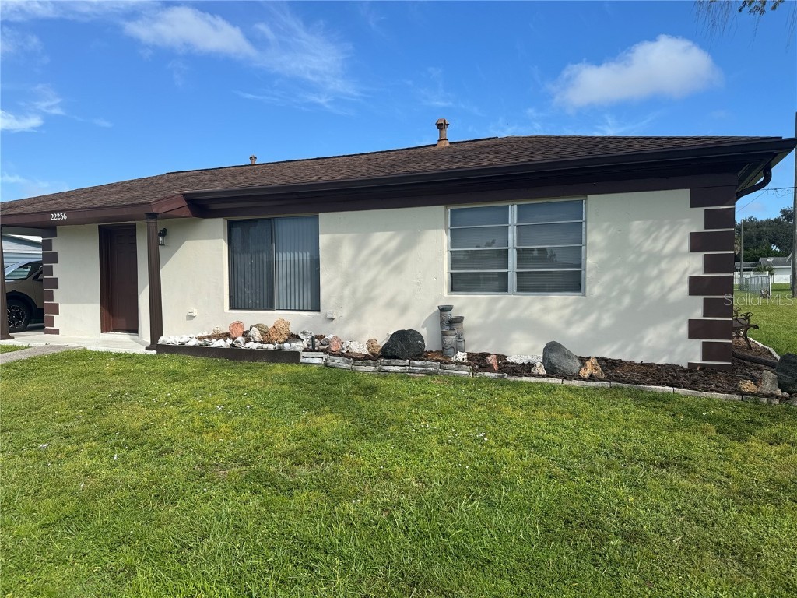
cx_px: 398
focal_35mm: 24
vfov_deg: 56.8
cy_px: 299
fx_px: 553
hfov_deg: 71.6
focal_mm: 6.76
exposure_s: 1/3802
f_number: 1.78
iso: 80
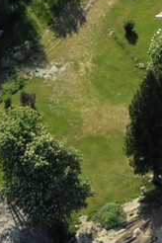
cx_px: 339
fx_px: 5919
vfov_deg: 2.3
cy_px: -379
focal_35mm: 877
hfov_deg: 1.6
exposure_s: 1/1250
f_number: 3.2
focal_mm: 90
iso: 100
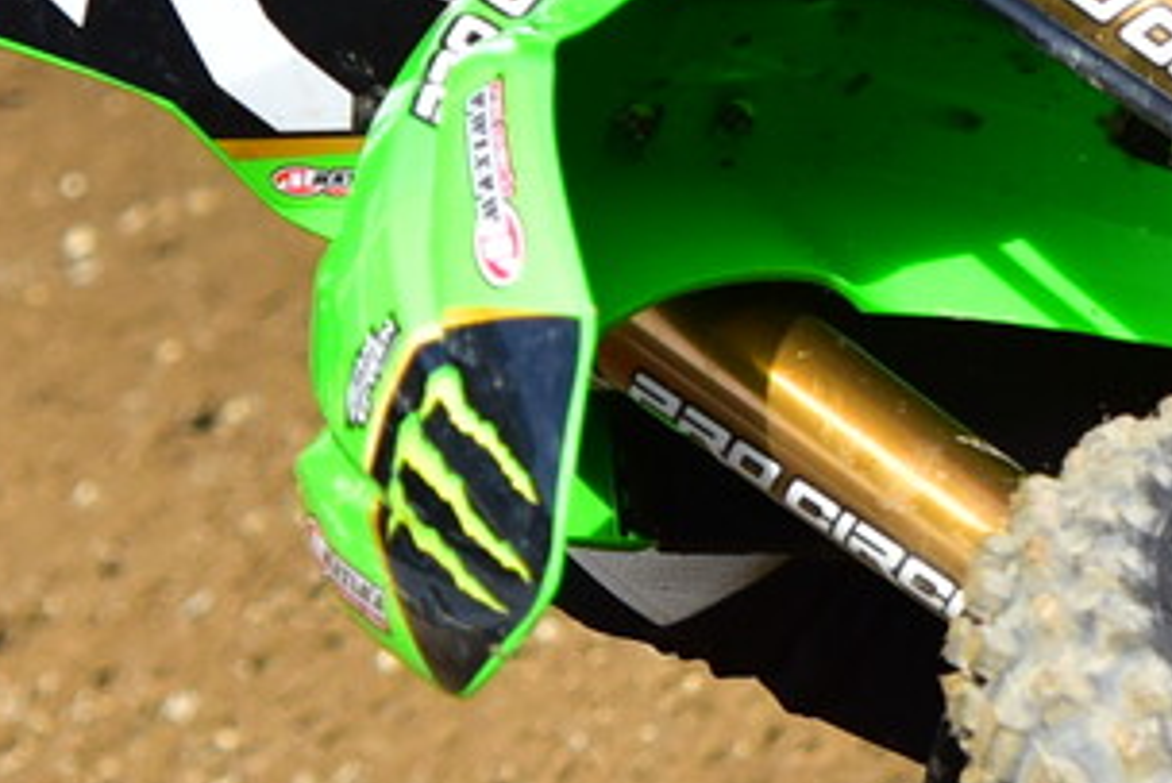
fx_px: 32146
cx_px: 937
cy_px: -50
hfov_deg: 2.1
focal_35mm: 987
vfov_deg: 1.4
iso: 200
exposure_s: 1/3200
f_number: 2.8
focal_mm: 125
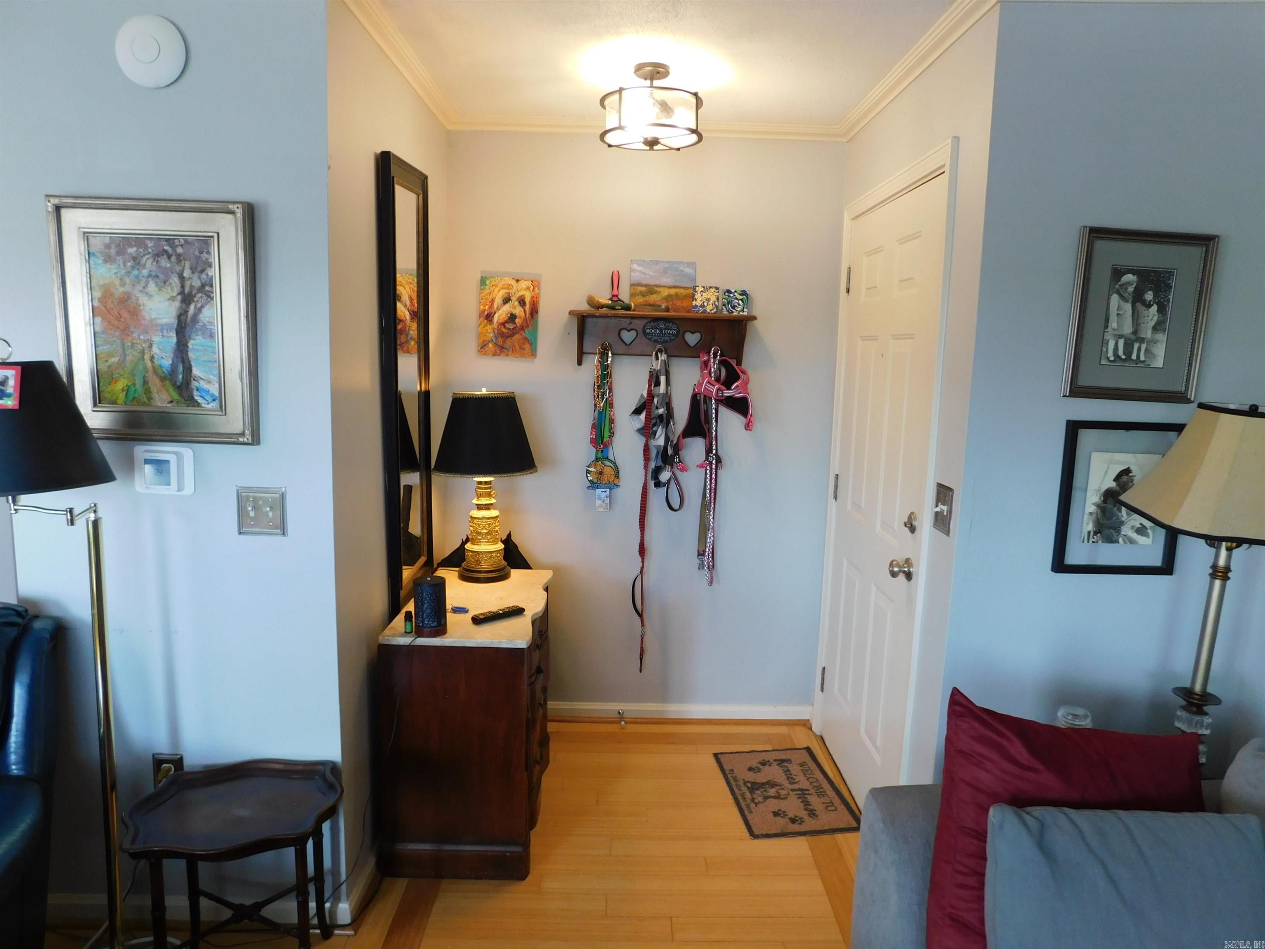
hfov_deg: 73.9
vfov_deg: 58.9
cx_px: 632
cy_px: 474
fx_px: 841
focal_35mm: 23
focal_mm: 4
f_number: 3
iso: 140
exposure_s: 1/30
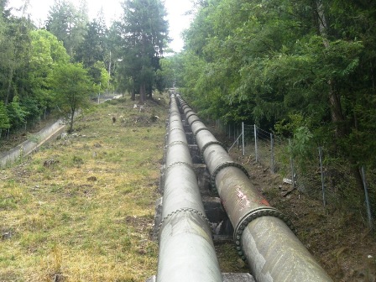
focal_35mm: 38
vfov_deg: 37.7
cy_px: 141
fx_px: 413
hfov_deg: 49.0
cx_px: 188
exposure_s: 1/200
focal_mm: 6.3
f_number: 3.1
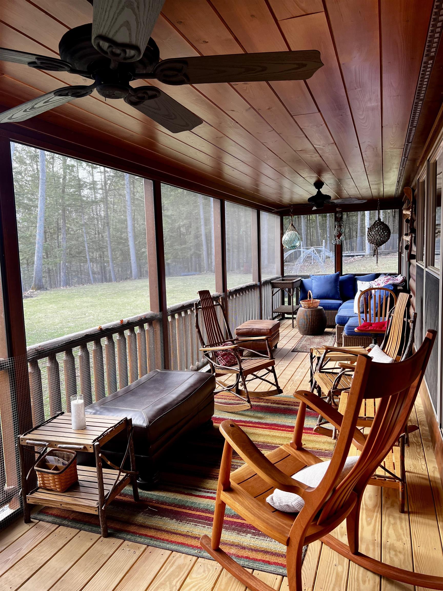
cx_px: 222
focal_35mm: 26
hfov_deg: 53.1
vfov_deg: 67.3
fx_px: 444
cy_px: 296
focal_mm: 5.7
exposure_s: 1/121
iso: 50
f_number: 1.5
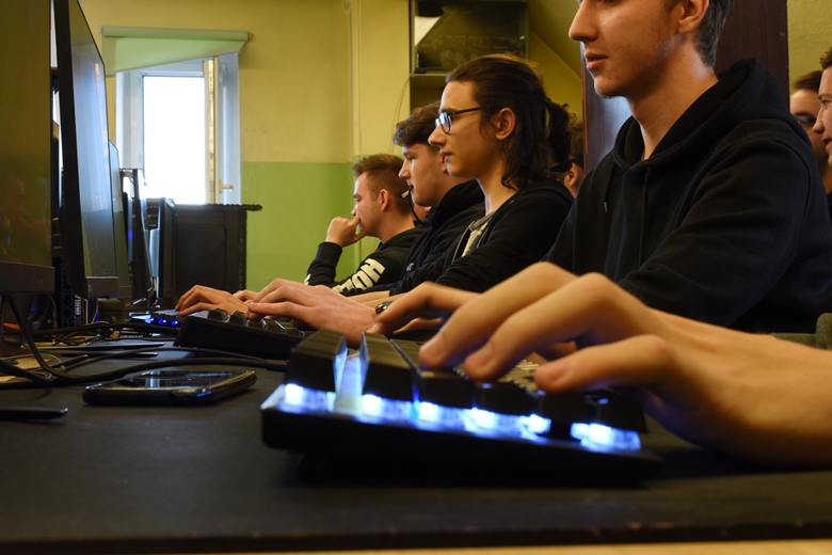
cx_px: 416
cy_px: 278
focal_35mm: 52
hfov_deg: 37.9
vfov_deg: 25.8
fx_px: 1213
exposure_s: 1/5
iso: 400
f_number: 16
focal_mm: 35
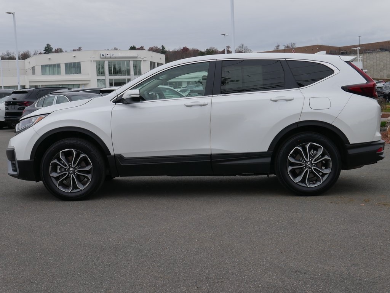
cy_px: 146
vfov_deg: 29.1
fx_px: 564
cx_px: 195
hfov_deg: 38.2
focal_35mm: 50
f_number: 7.1
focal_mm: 25
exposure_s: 1/160
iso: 200
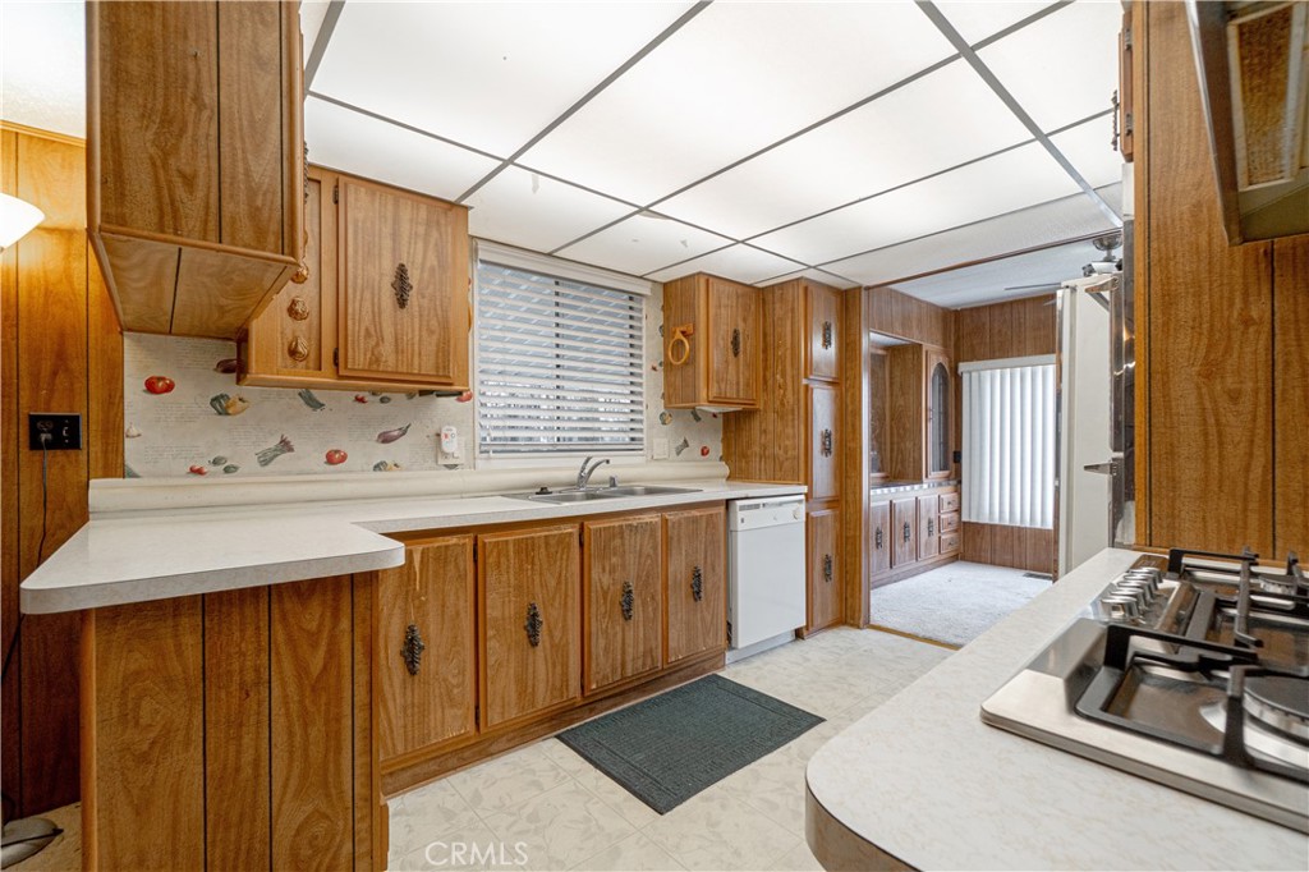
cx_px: 654
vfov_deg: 77.3
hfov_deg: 100.4
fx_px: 545
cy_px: 436
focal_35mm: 15
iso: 640
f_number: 7.1
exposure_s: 1/25
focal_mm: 10
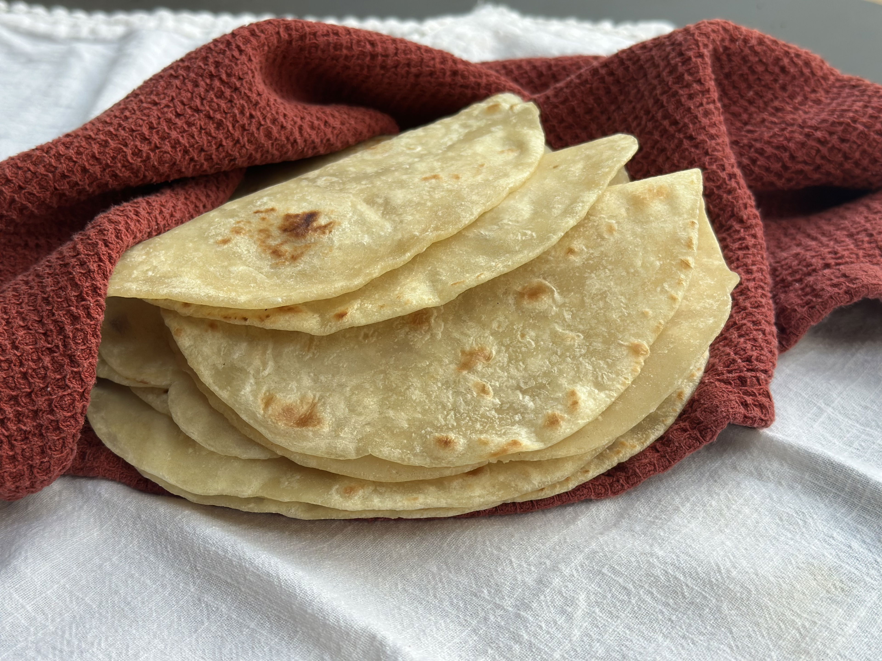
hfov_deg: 39.7
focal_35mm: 48
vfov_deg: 30.3
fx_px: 1223
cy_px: 330
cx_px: 441
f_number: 1.78
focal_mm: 6.86
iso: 80
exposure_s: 1/244
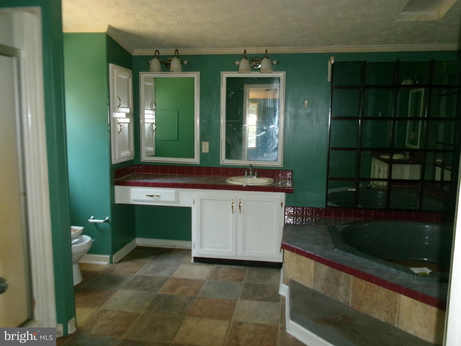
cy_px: 173
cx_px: 230
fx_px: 373
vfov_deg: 49.7
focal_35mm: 28
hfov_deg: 63.4
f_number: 3.9
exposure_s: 1/34
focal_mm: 5.1
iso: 500
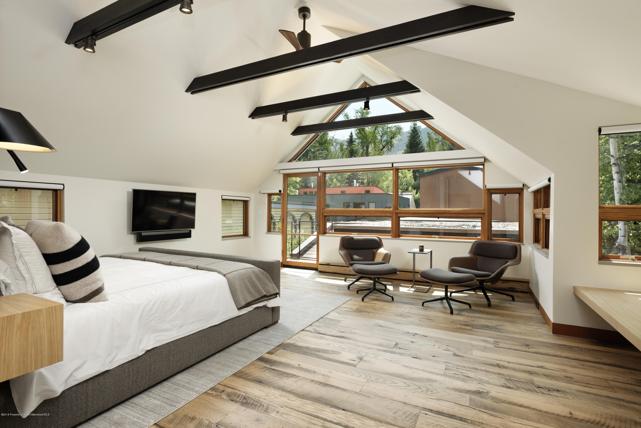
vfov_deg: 64.6
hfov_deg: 86.9
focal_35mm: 19
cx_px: 320
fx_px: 338
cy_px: 214
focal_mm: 19
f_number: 7.1
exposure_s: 1/200
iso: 500
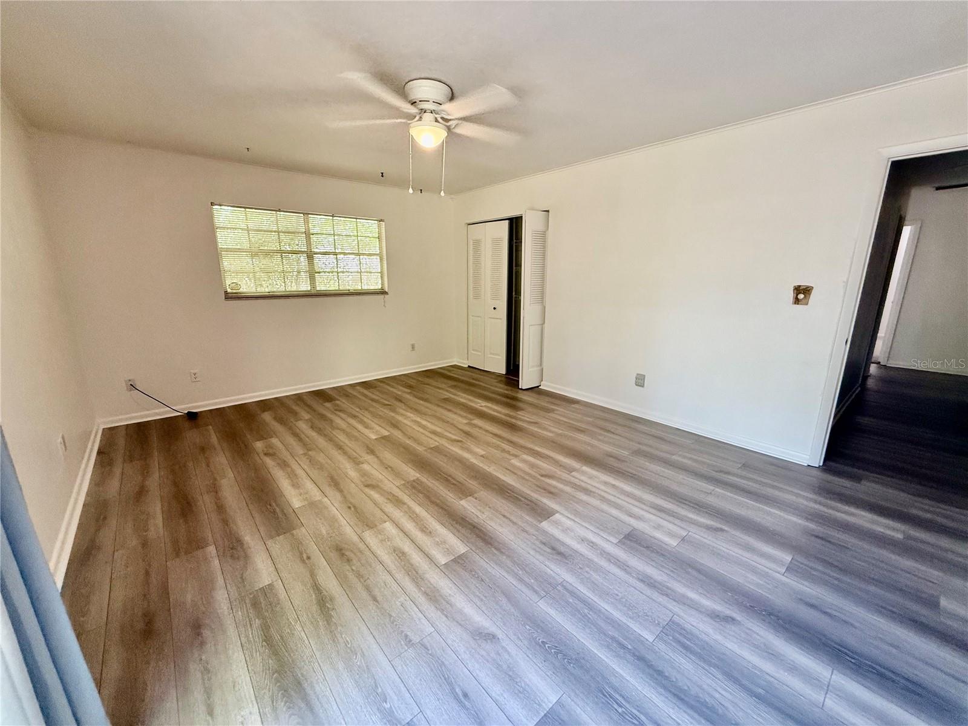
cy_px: 363
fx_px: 391
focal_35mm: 14
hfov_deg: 102.1
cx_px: 484
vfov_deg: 85.7
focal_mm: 2.22
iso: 320
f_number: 2.2
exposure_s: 1/99
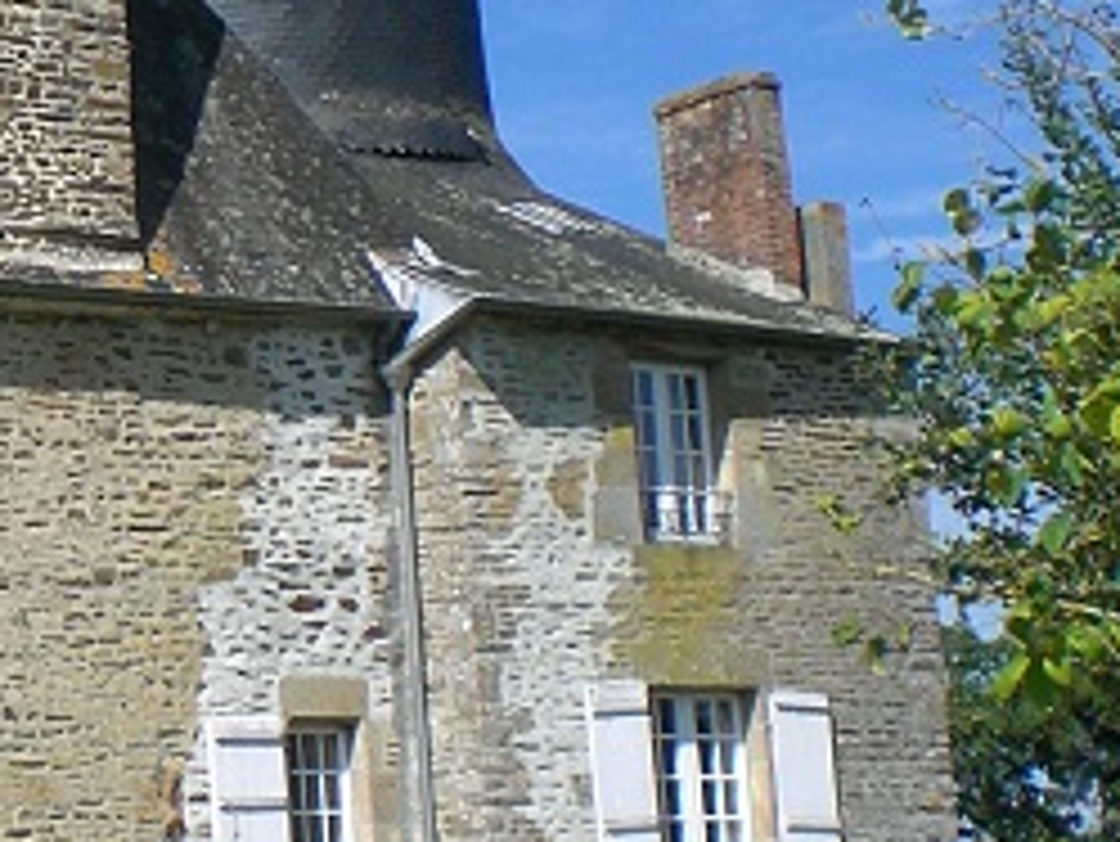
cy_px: 378
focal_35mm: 122
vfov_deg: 12.2
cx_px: -225
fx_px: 3949
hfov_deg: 15.5
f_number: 4.4
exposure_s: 1/500
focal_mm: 6.3
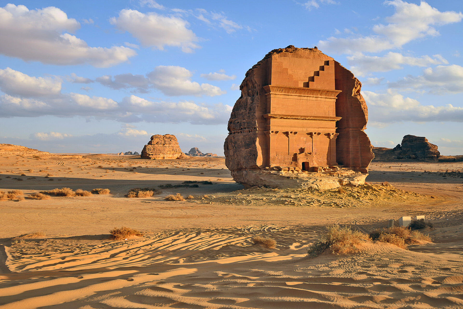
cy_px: 154
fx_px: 450
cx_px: 232
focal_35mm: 35
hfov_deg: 54.4
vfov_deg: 37.9
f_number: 4
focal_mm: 35
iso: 100
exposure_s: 1/500
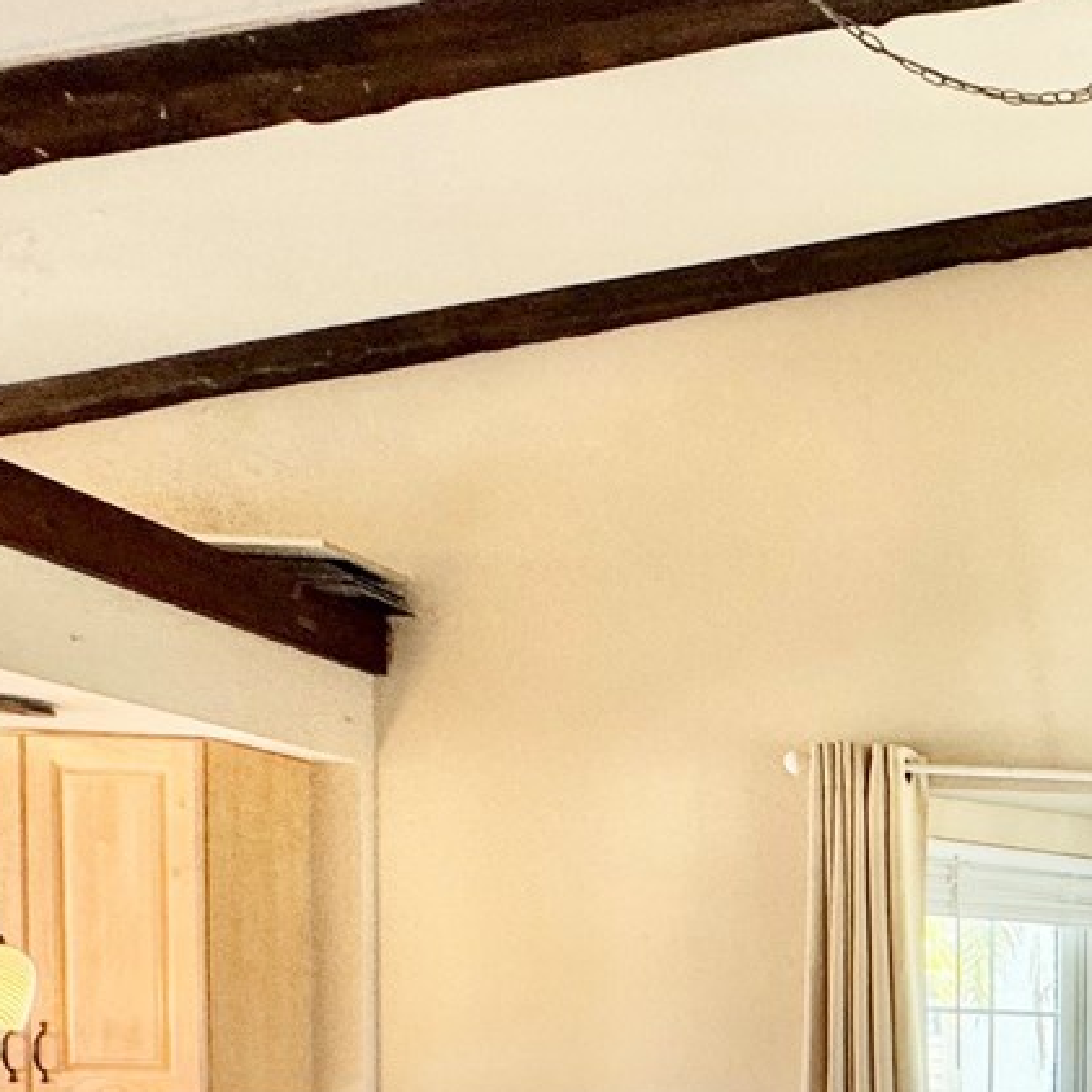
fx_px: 1677
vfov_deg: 32.7
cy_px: 1126
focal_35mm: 47
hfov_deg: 26.8
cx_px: 1600
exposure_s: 1/120
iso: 160
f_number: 2.2
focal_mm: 2.22
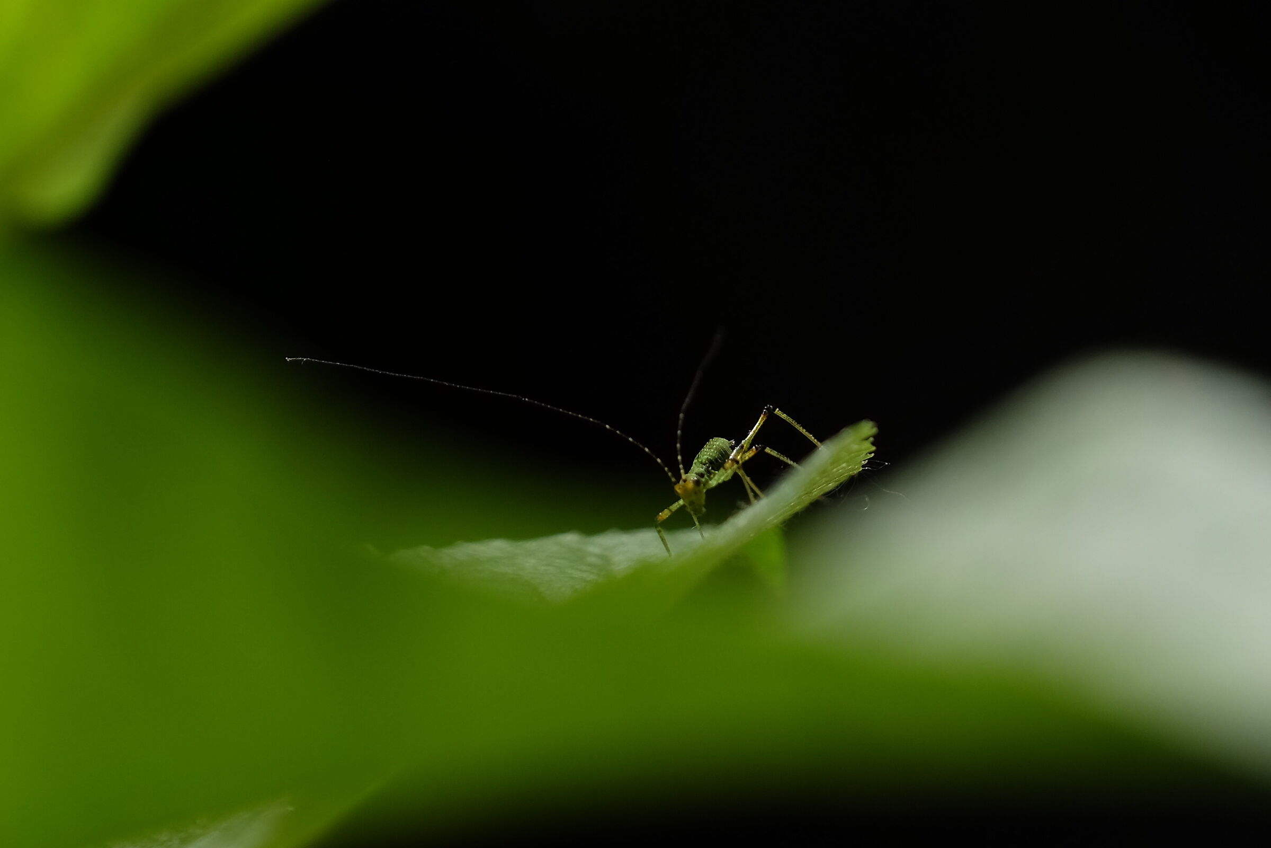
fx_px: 7166
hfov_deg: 10.1
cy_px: 424
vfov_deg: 6.8
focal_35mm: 203
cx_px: 636
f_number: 7.1
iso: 200
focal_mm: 135
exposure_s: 1/640
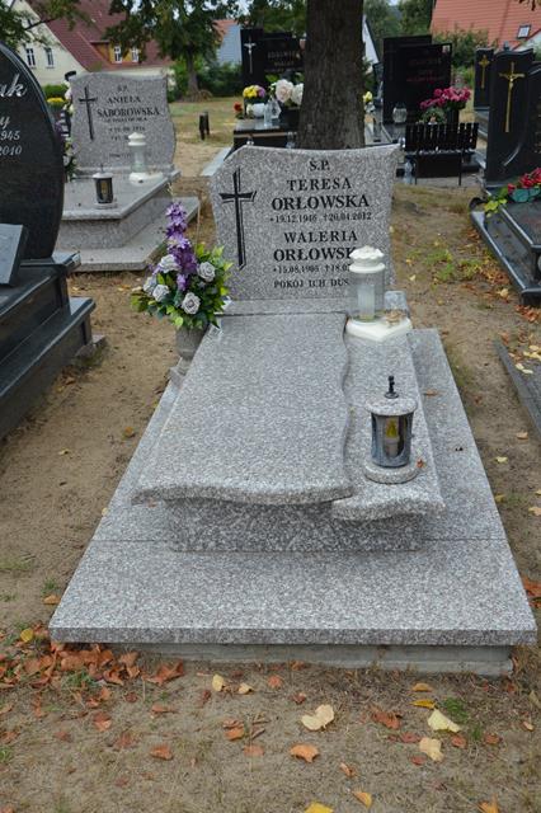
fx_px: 846
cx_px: 270
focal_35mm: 38
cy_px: 406
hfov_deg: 35.5
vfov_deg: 51.3
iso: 160
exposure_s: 1/125
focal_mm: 25
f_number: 5.6
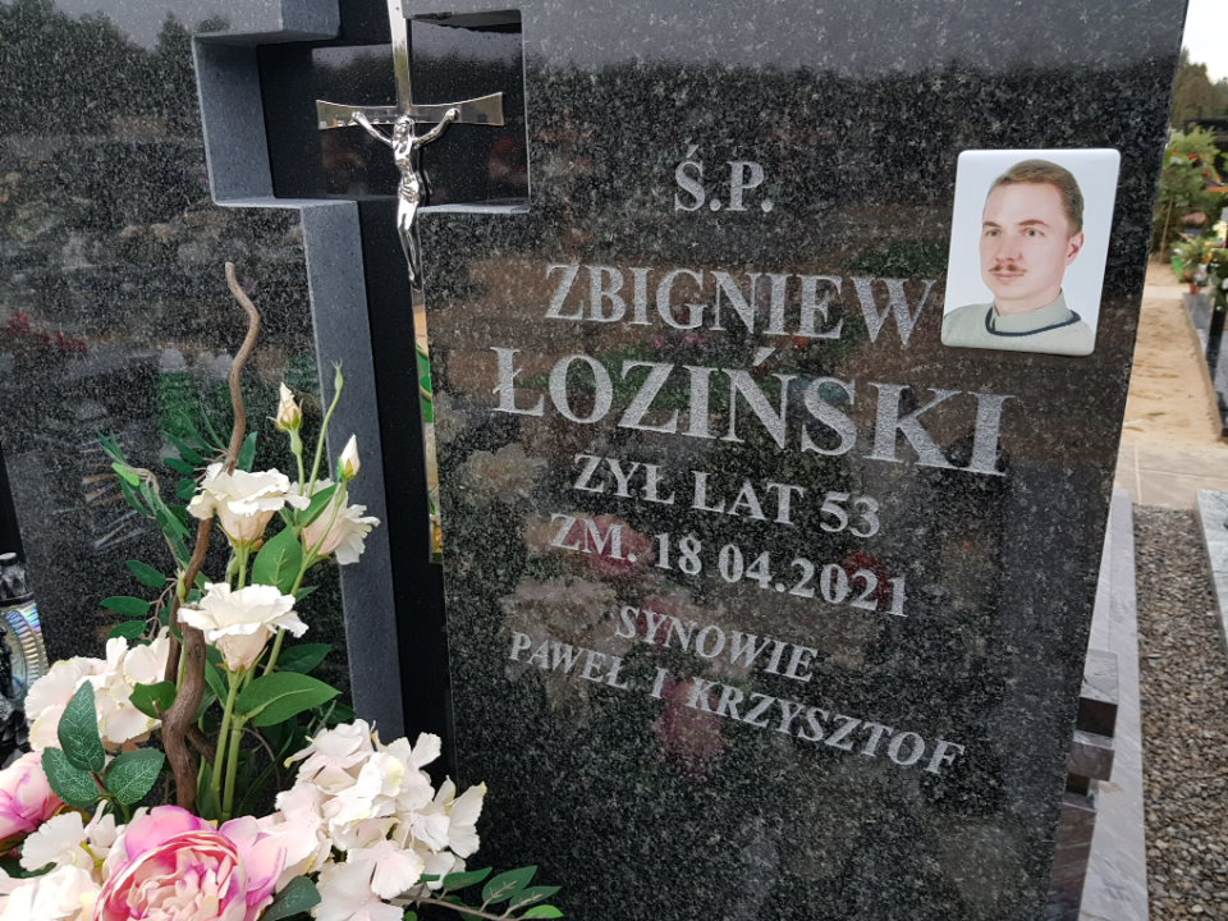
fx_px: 922
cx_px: 614
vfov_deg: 53.1
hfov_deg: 67.3
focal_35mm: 26
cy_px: 460
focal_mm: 4.2
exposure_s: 1/100
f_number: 1.7
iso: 64
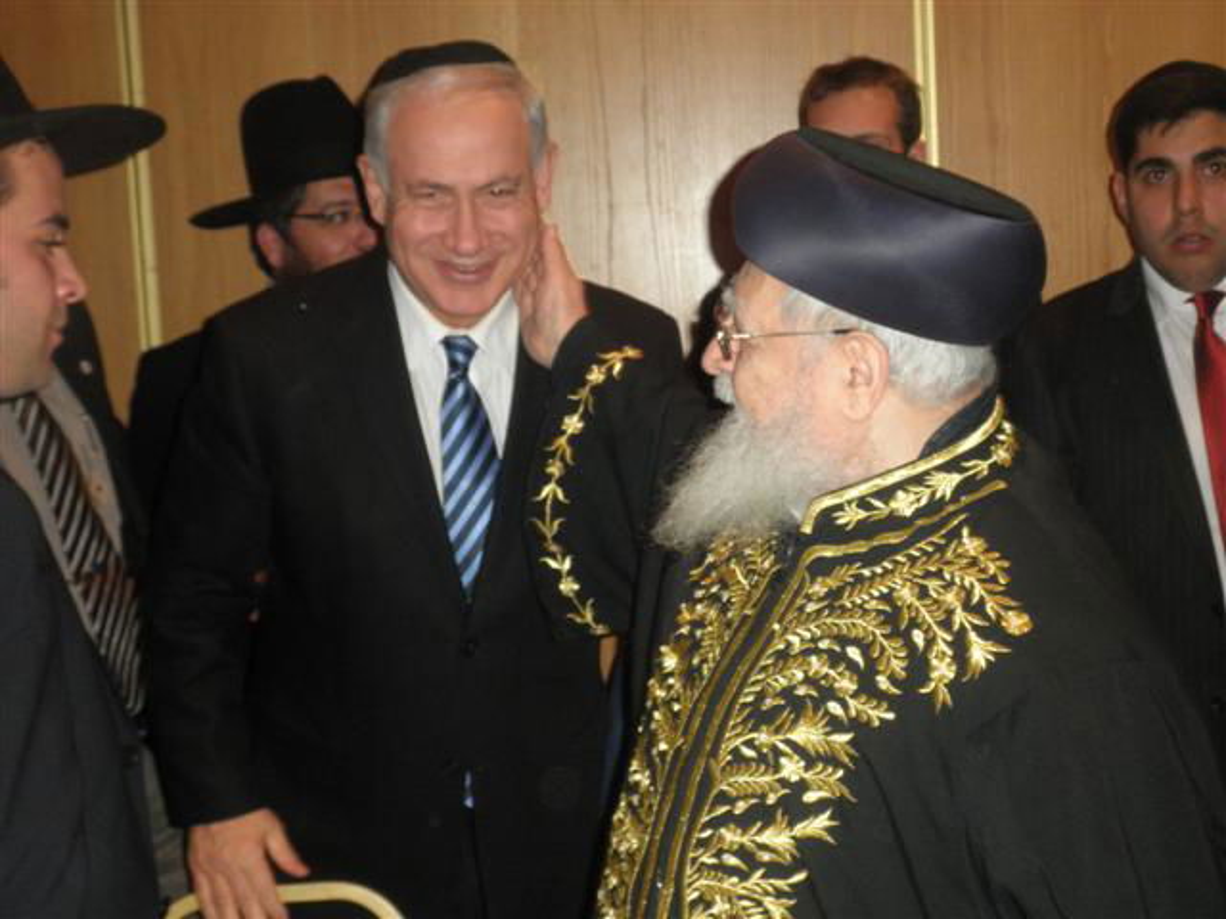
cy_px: 460
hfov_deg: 32.7
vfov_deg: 24.8
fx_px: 2090
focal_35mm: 59
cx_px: 613
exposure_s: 1/100
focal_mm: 10.5
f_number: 3.8
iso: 250
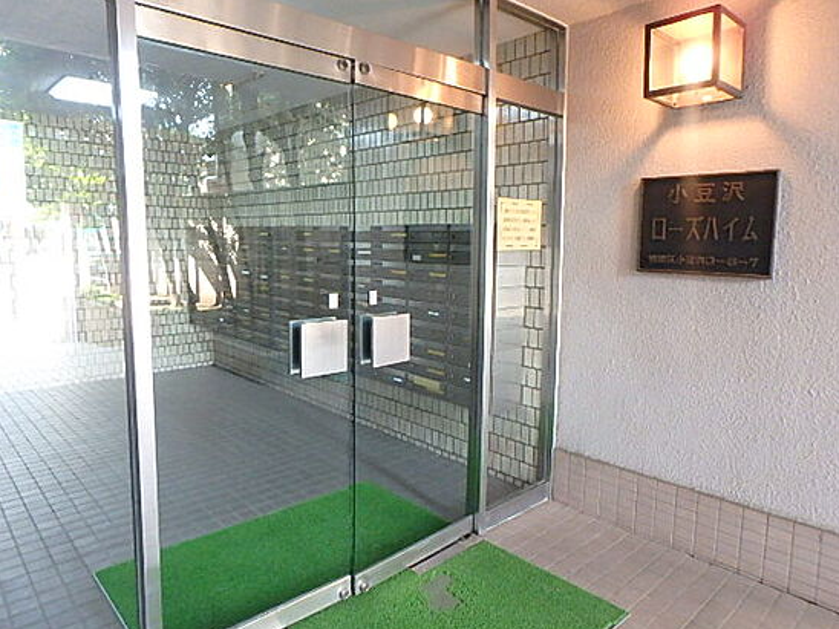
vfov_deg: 58.9
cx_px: 423
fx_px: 557
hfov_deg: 73.9
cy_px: 320
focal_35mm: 23
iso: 800
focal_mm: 3.7
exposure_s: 1/25
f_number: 3.5
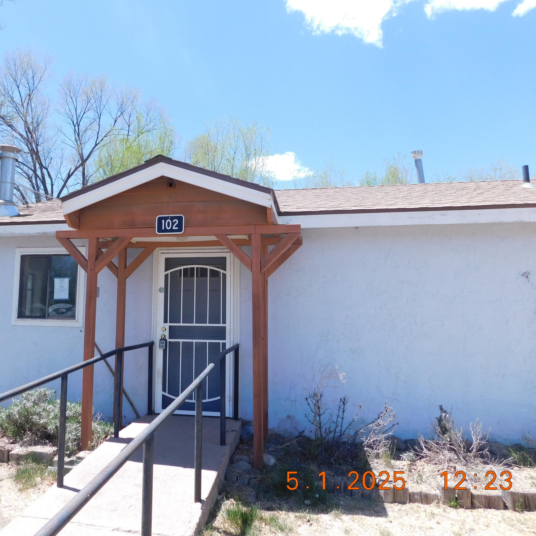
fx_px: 491
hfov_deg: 56.4
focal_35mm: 28
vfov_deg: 57.3
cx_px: 190
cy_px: 262
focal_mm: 4
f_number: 3
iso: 125
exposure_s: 1/800
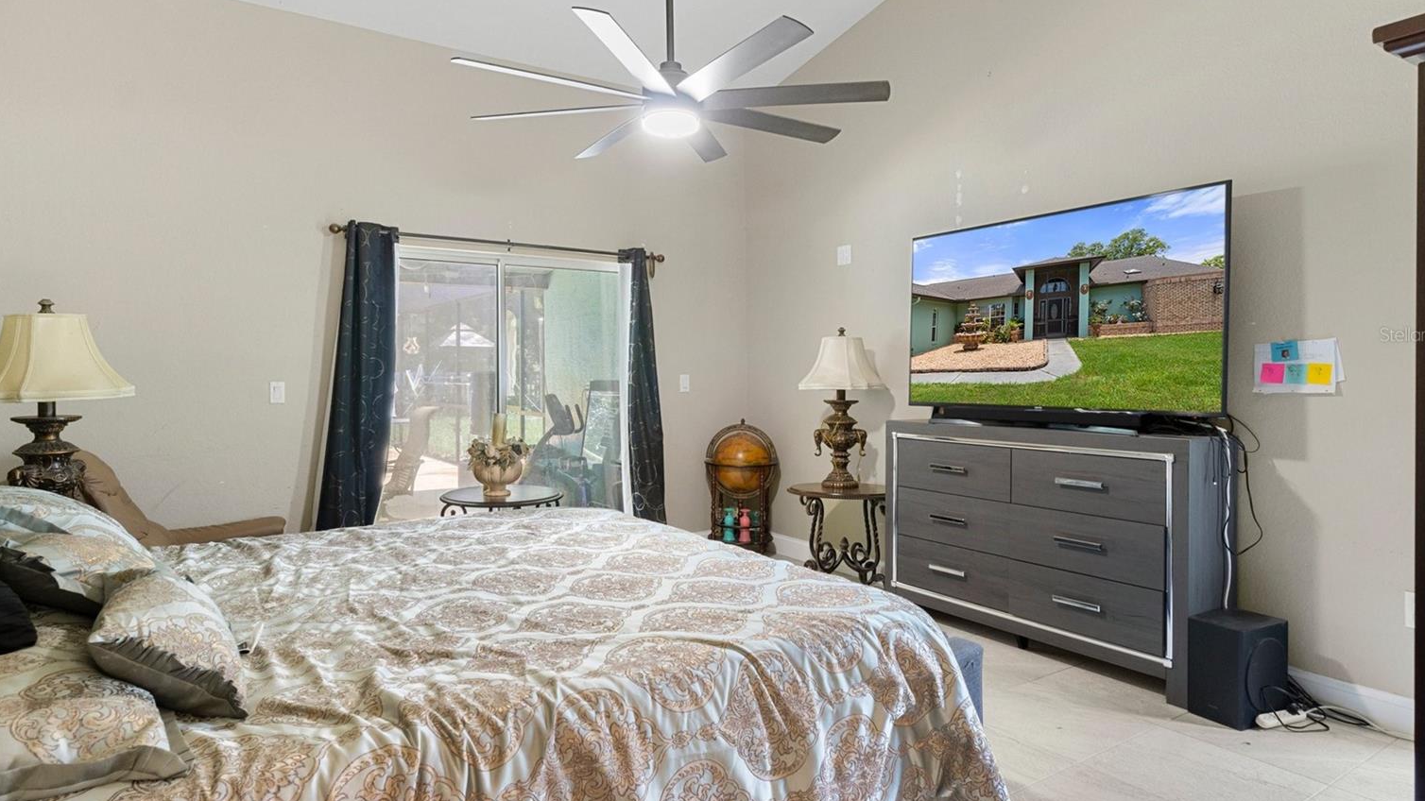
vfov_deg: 55.6
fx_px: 756
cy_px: 334
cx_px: 708
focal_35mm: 20
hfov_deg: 86.6
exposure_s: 1.3
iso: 500
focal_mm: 12
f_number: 8
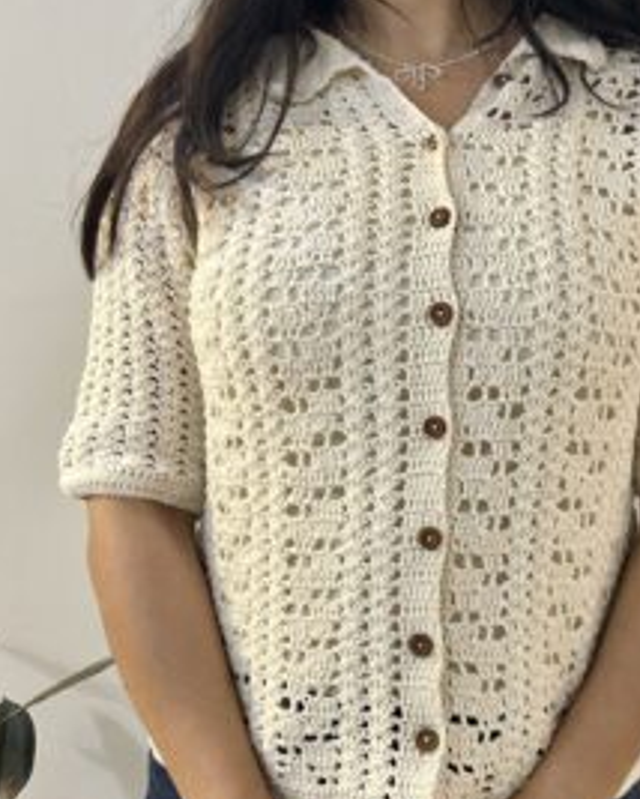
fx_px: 899
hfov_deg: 38.7
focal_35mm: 38
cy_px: 437
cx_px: 434
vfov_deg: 47.8
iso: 200
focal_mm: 5.7
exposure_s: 1/50
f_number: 1.5
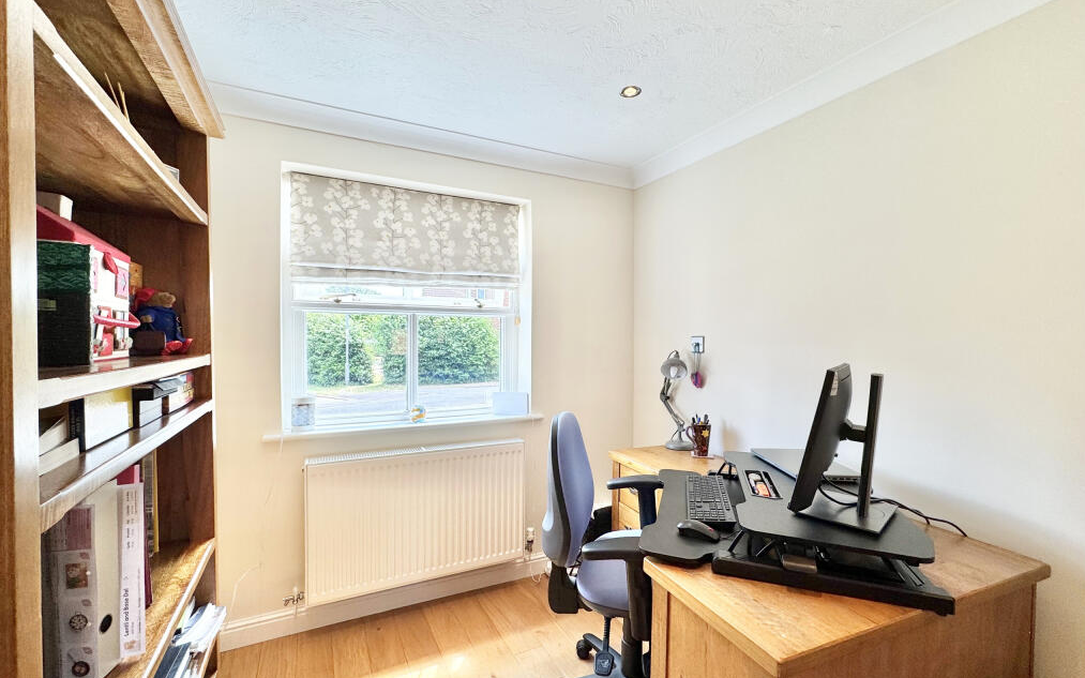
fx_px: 444
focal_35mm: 15
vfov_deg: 74.8
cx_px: 540
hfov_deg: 101.5
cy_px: 349
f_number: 2.2
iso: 40
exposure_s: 1/100
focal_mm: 2.22
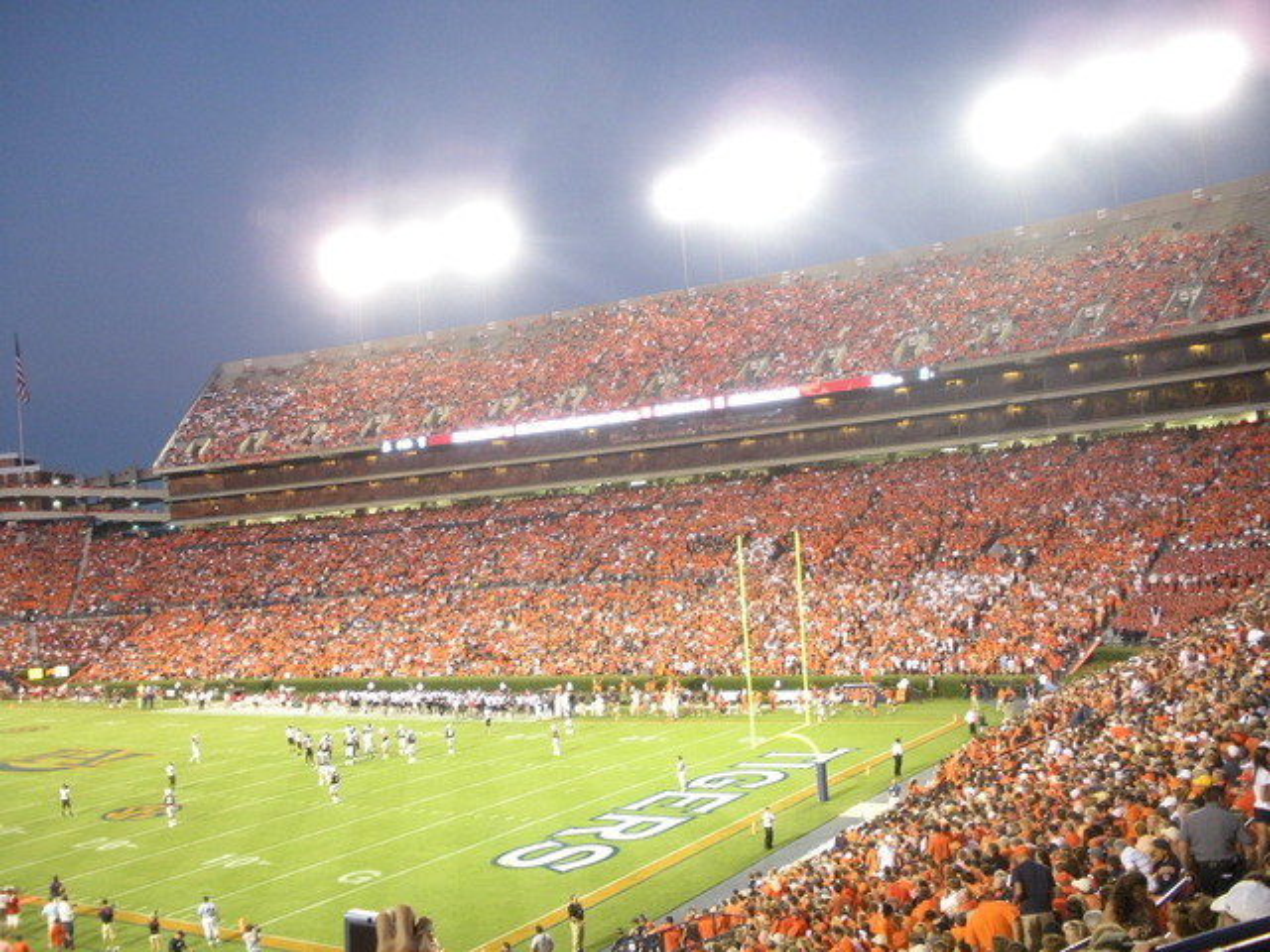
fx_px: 1321
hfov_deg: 51.4
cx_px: 635
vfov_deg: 39.7
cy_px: 476
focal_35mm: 36
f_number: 3.5
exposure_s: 1/35.4
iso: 400
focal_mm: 6.3
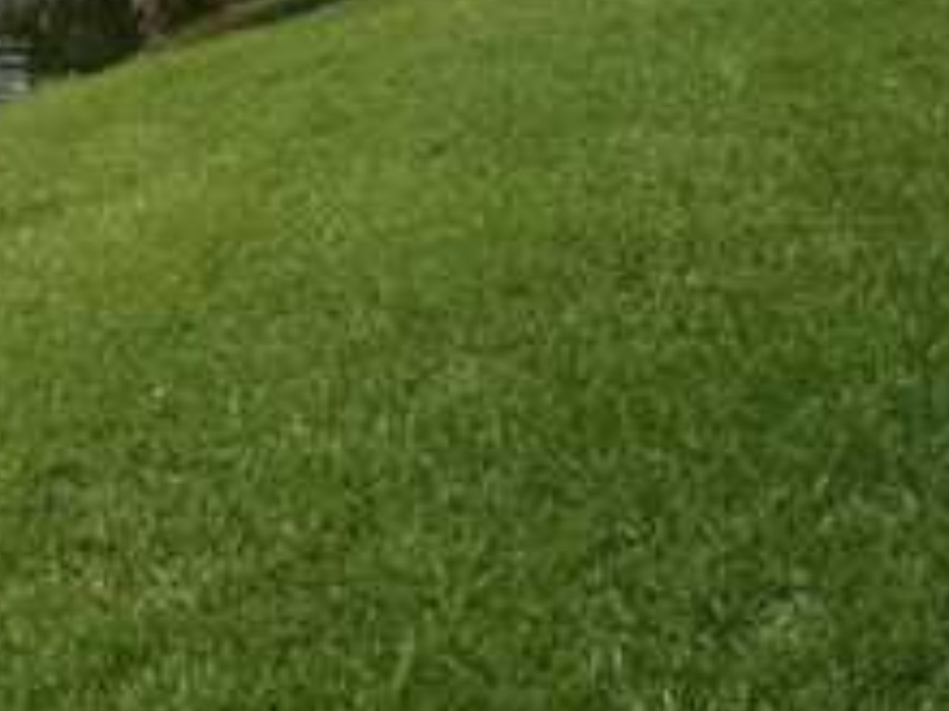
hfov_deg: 13.8
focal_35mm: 127
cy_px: -121
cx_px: -759
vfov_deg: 11.5
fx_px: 3482
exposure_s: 1/350
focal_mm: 7.2
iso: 64
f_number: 6.7
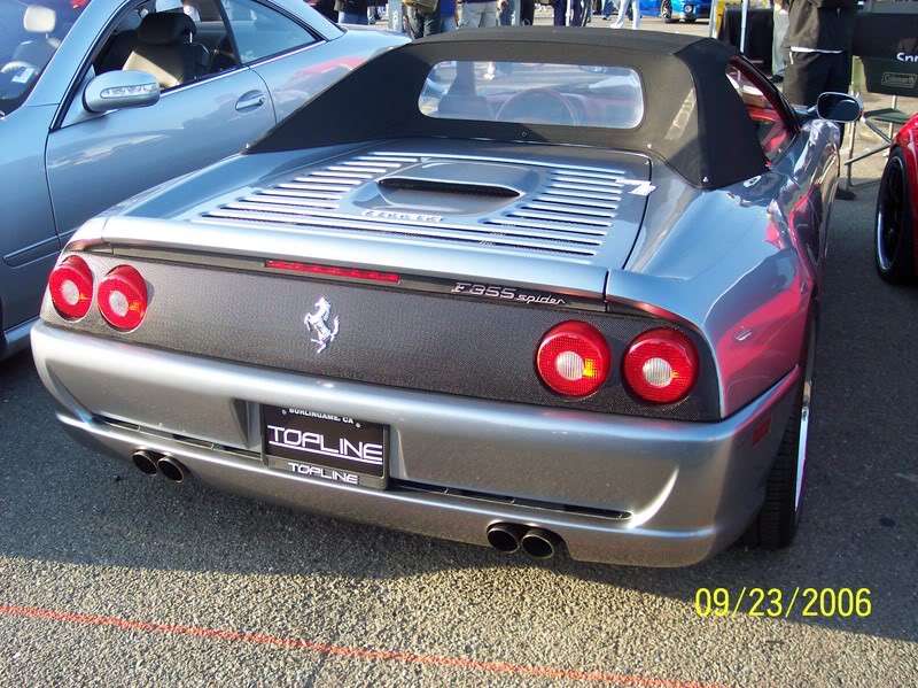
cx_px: 459
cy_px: 344
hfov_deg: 49.0
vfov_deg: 37.7
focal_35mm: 38
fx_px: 1007
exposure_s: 1/250
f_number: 2.8
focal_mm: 8
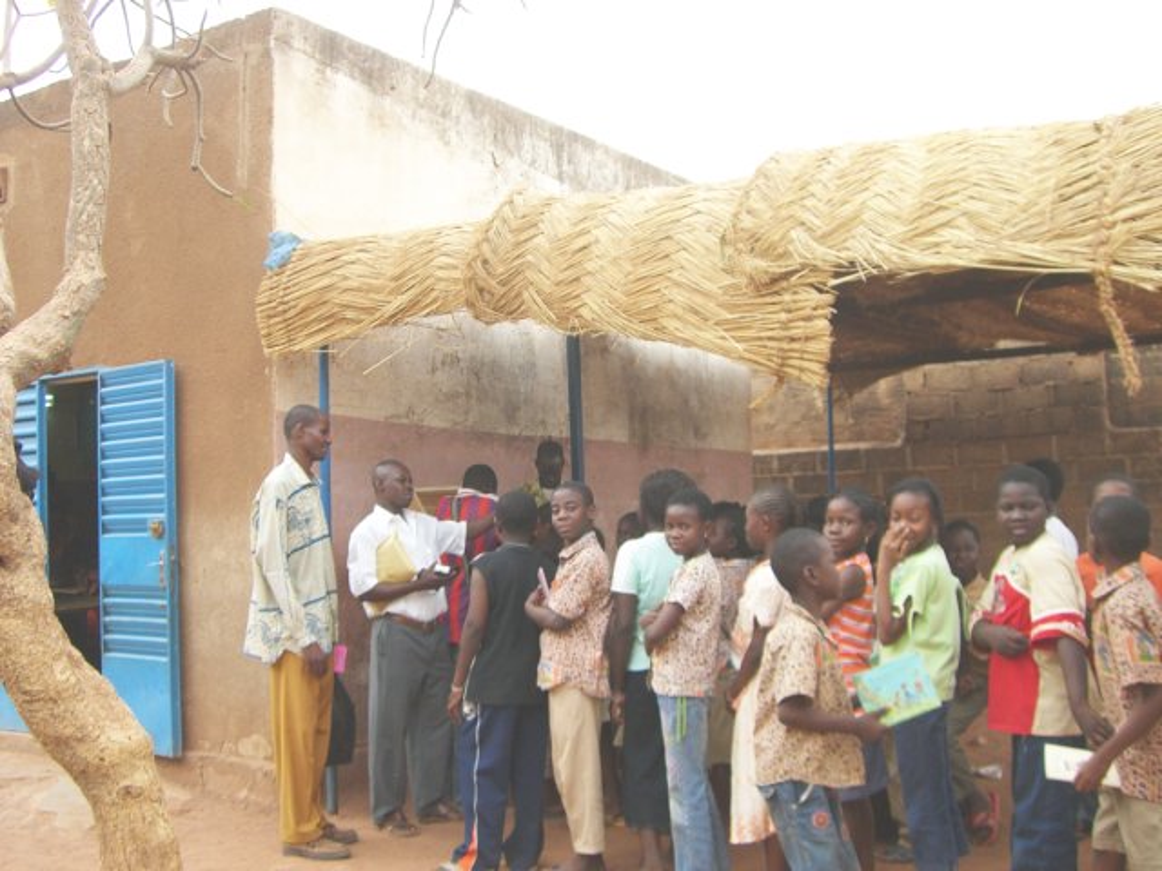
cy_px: 436
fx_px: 1276
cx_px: 581
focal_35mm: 38
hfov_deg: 49.0
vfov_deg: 37.7
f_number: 2.7
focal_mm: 6.2
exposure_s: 1/250
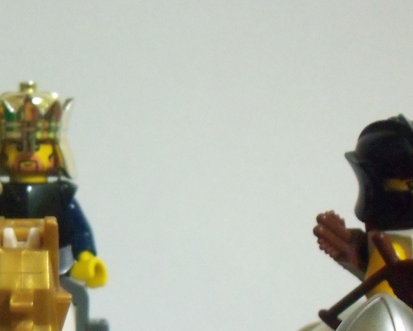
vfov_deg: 17.1
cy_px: 273
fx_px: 1088
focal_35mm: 89
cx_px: 0
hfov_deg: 20.8
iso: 400
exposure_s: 1/6
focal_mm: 5.7
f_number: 2.9
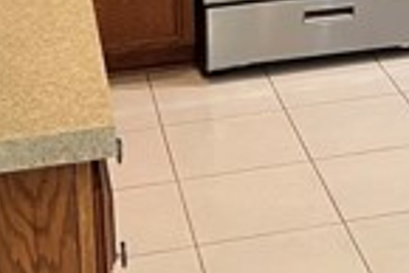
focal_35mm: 119
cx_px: 372
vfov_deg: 10.9
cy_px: -197
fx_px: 1353
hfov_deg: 16.9
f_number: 1.5
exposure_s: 1/60
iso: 125
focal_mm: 5.7
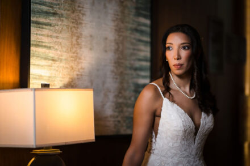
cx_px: 125
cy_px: 83
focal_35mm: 85
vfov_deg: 16.1
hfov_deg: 23.9
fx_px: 590
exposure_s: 1/250
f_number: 1.2
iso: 80
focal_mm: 85
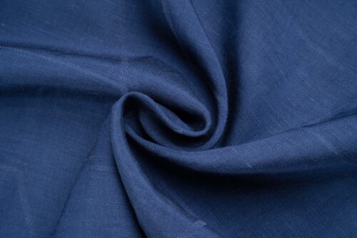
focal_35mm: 75
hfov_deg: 27.0
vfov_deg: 18.2
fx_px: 743
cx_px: 178
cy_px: 119
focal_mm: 75
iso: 100
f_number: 14
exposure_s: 1/125
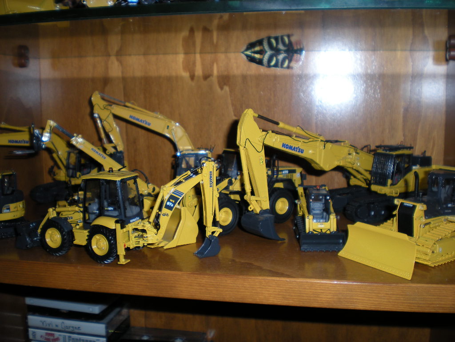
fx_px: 499
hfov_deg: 49.0
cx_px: 228
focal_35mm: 38
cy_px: 171
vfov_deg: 37.7
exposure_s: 1/60
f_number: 3.1
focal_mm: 6.3
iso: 64
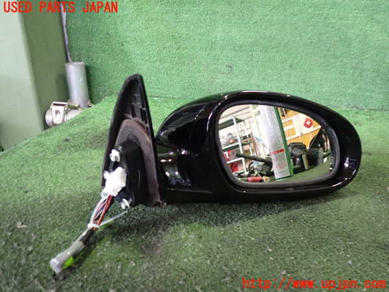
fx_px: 337
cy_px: 146
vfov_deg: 46.8
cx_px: 194
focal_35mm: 30
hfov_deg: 60.0
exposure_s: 1/30
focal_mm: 5.4
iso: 800
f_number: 2.3
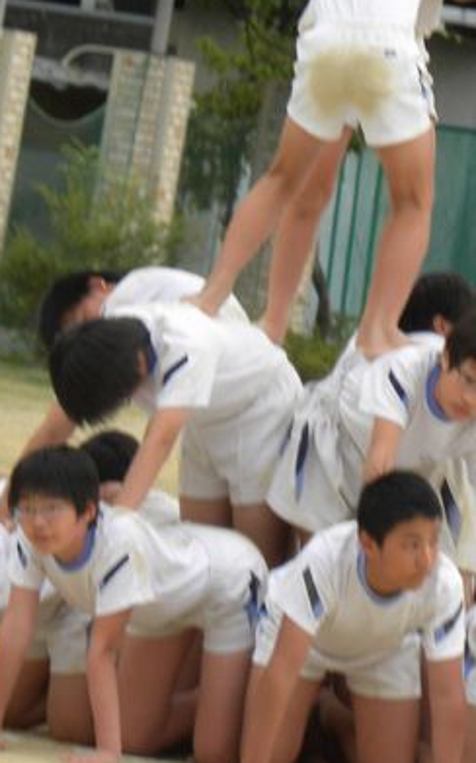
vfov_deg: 4.6
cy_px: -8
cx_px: 406
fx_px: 9558
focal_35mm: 460
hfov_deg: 2.9
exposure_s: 1/92.6
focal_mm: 37.7
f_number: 4.5
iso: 93
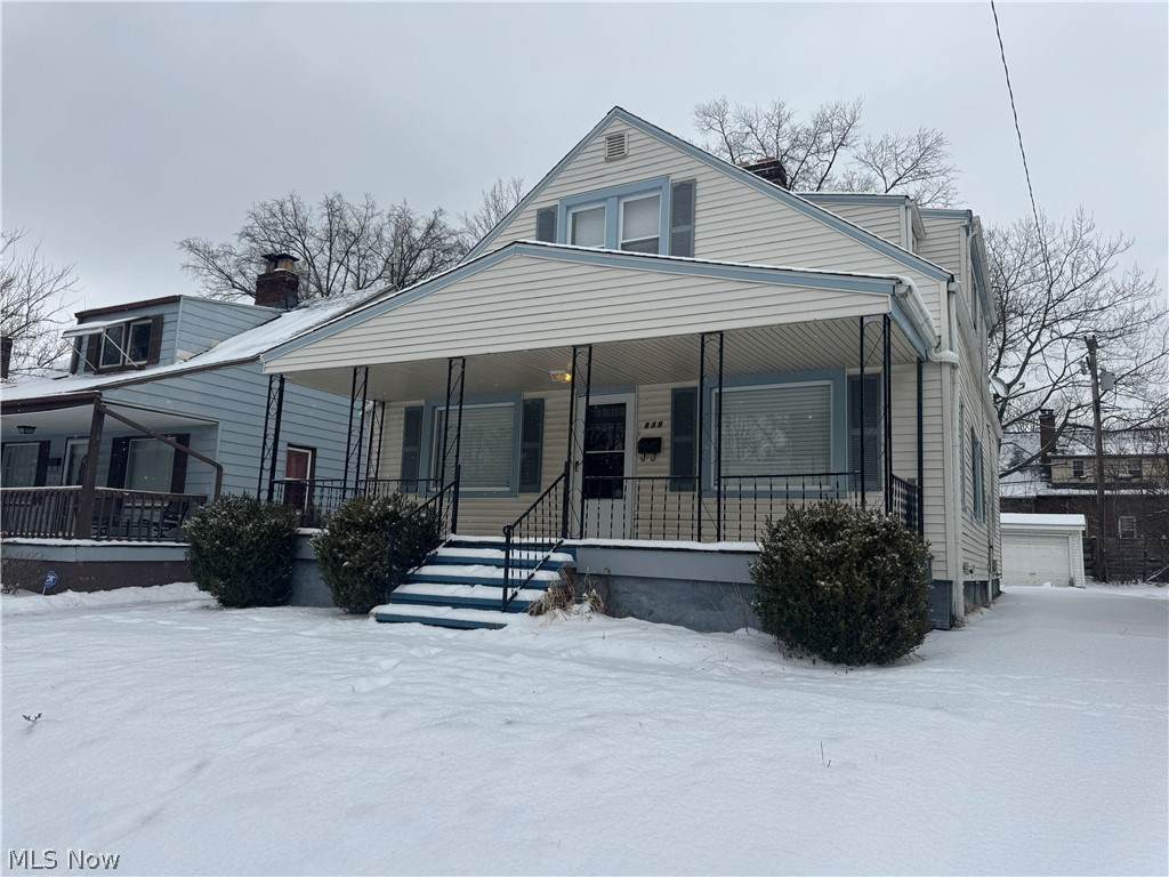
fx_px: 810
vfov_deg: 56.8
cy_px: 438
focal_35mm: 24
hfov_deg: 71.6
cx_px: 584
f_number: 1.78
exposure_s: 1/2604
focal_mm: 6.76
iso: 80
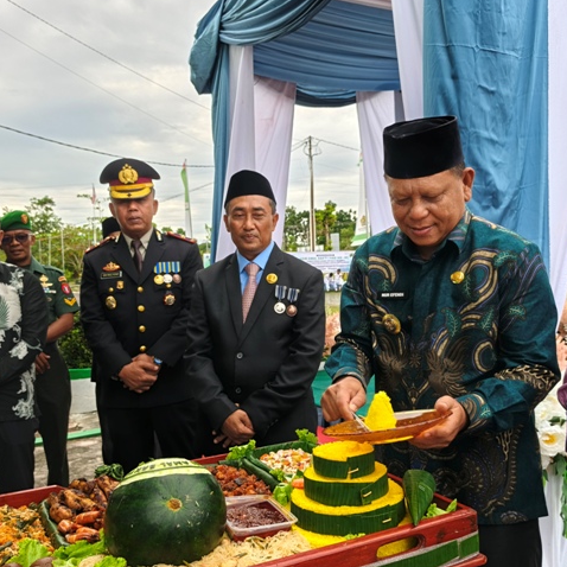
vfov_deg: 48.4
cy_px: 300
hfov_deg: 48.4
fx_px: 630
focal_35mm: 34
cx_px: 299
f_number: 1.8
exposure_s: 1/230
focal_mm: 5.56
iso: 50
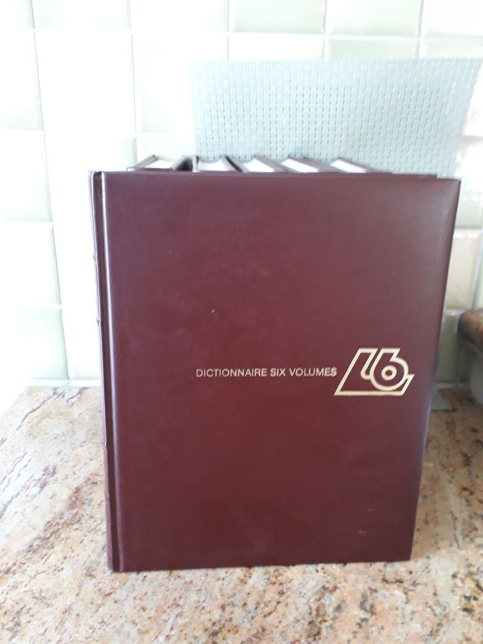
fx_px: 502
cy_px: 322
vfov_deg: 65.3
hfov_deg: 51.4
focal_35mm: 27
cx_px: 242
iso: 250
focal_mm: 3.6
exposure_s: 1/25
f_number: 1.9
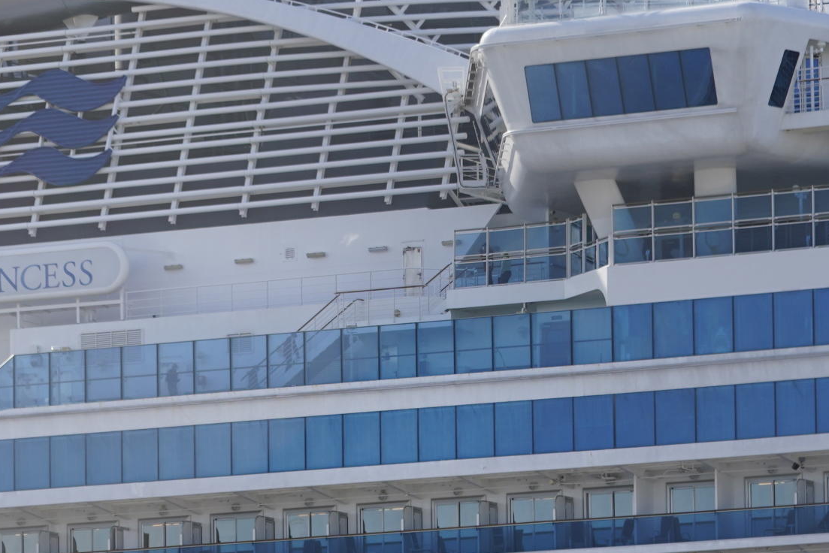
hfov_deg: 7.2
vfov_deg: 4.8
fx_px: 6541
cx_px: 111
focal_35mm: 284
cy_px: 618
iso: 160
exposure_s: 1/800
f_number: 4.5
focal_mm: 102
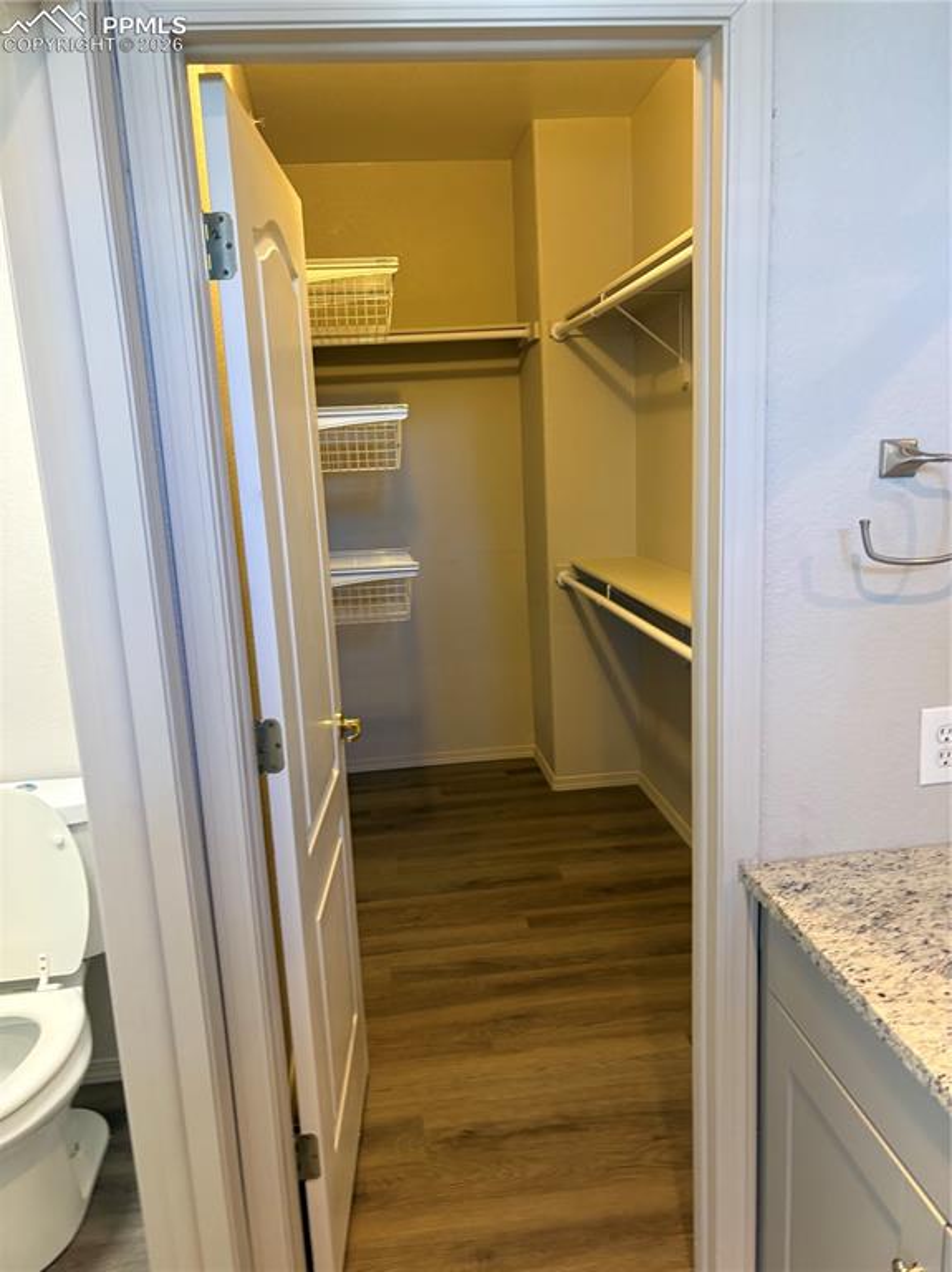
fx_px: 954
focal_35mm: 26
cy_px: 636
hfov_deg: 53.0
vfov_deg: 67.3
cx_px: 476
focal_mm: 5.96
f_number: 1.6
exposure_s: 1/60
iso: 200
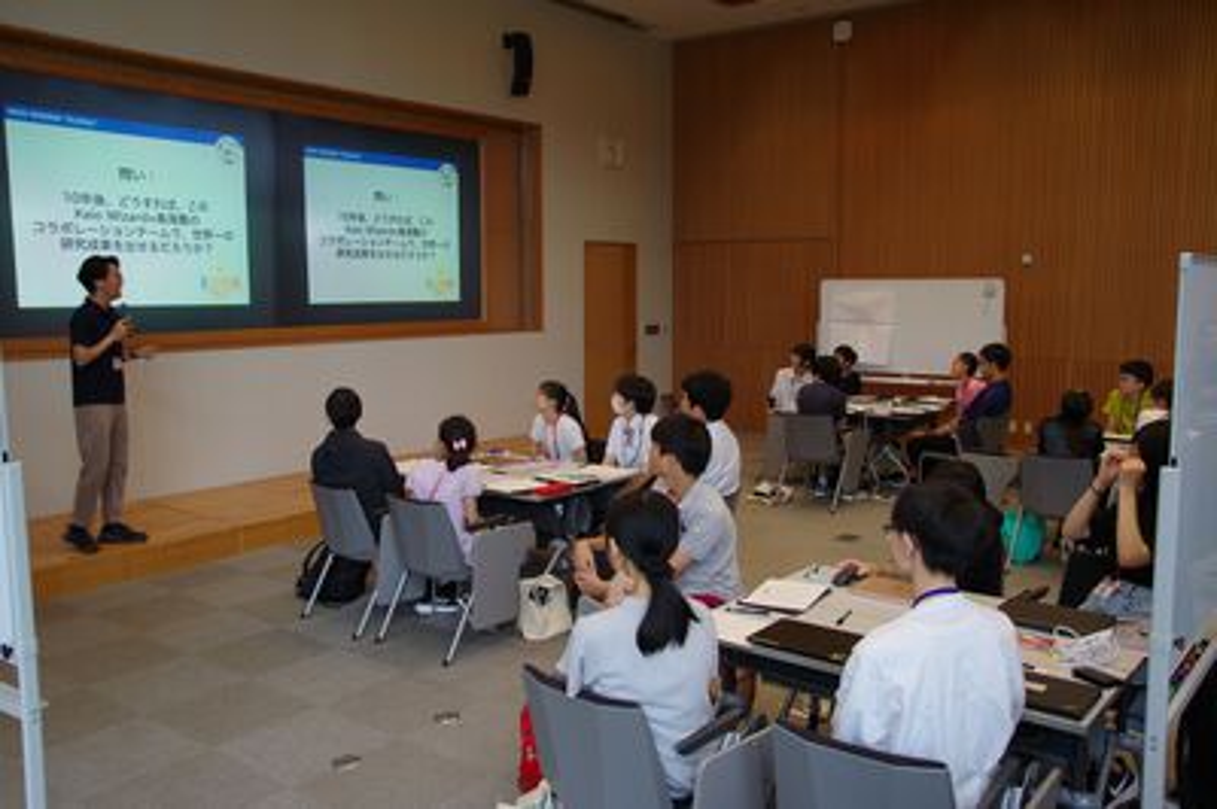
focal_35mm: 30
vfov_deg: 43.5
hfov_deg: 62.0
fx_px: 1013
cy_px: 404
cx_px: 608
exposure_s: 1/30
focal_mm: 20
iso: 400
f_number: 4.5
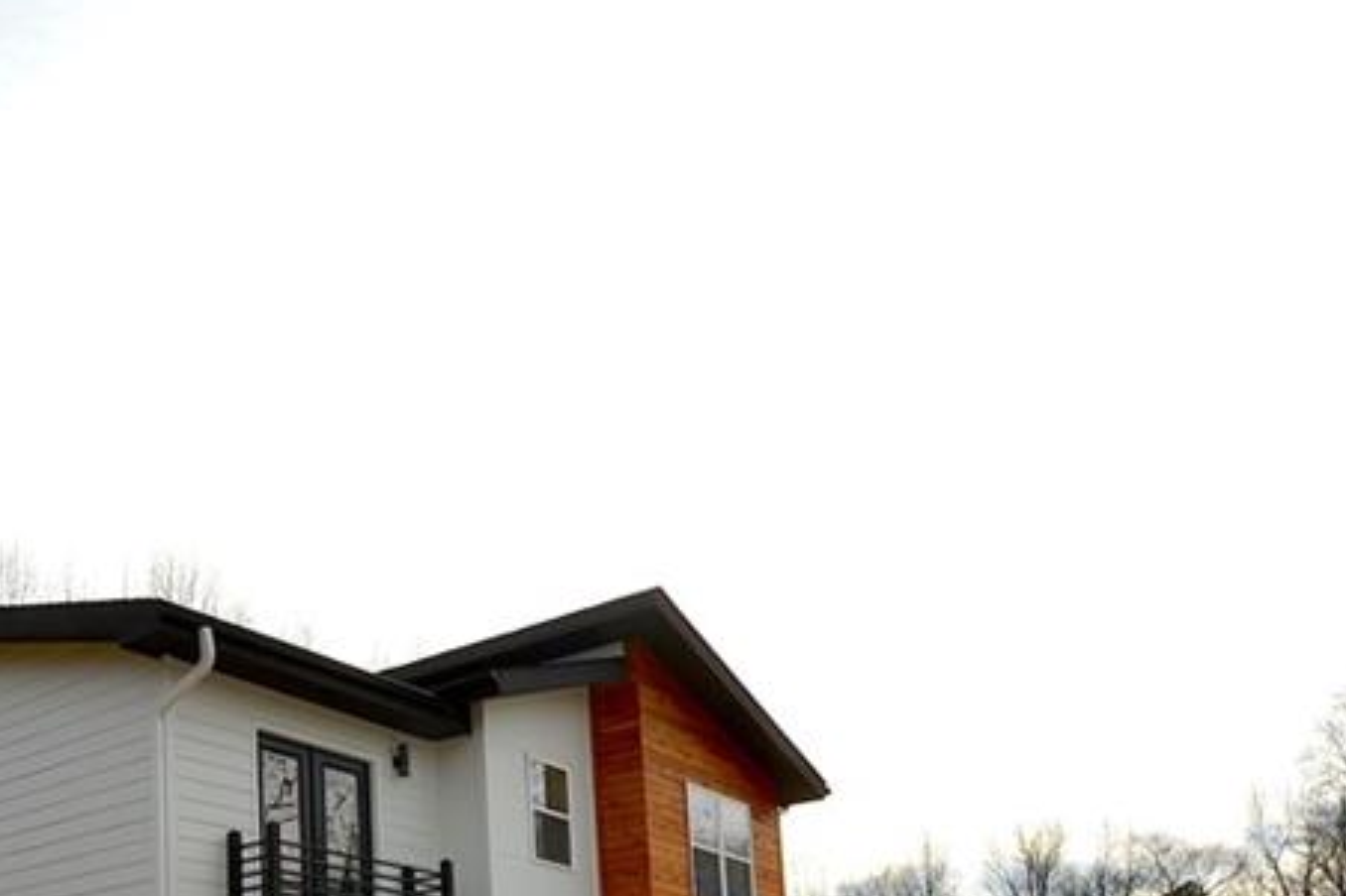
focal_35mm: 34
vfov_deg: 34.6
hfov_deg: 52.3
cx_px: 274
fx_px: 1271
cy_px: 936
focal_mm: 10
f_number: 10
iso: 100
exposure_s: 1/200
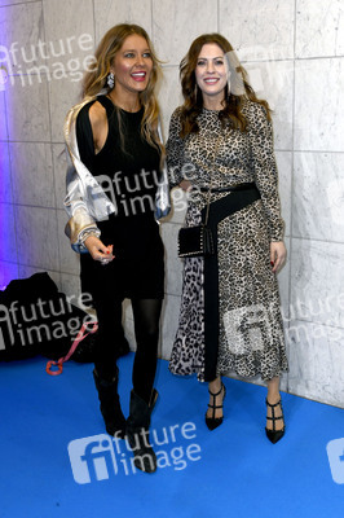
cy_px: 259
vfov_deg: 55.8
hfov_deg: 38.8
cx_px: 172
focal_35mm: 34
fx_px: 488
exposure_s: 1/125
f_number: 5
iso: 1000
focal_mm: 34
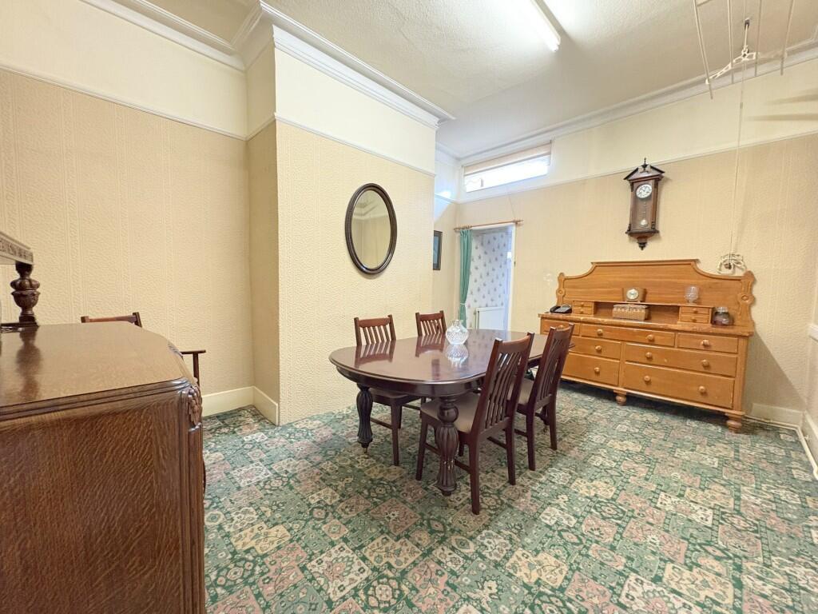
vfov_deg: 85.7
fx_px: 331
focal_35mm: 14
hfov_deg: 102.1
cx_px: 409
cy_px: 307
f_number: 2.2
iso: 640
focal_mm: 2.22
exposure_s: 1/33
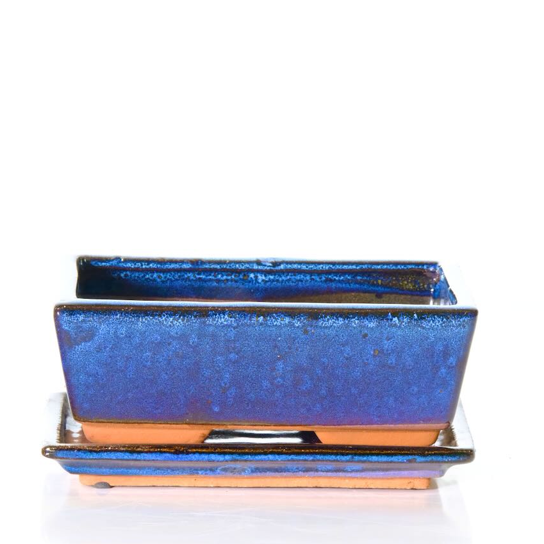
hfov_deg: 7.1
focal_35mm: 246
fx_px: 4374
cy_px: 229
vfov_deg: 7.1
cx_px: 272
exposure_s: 1/10
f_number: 16
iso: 4000
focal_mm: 128
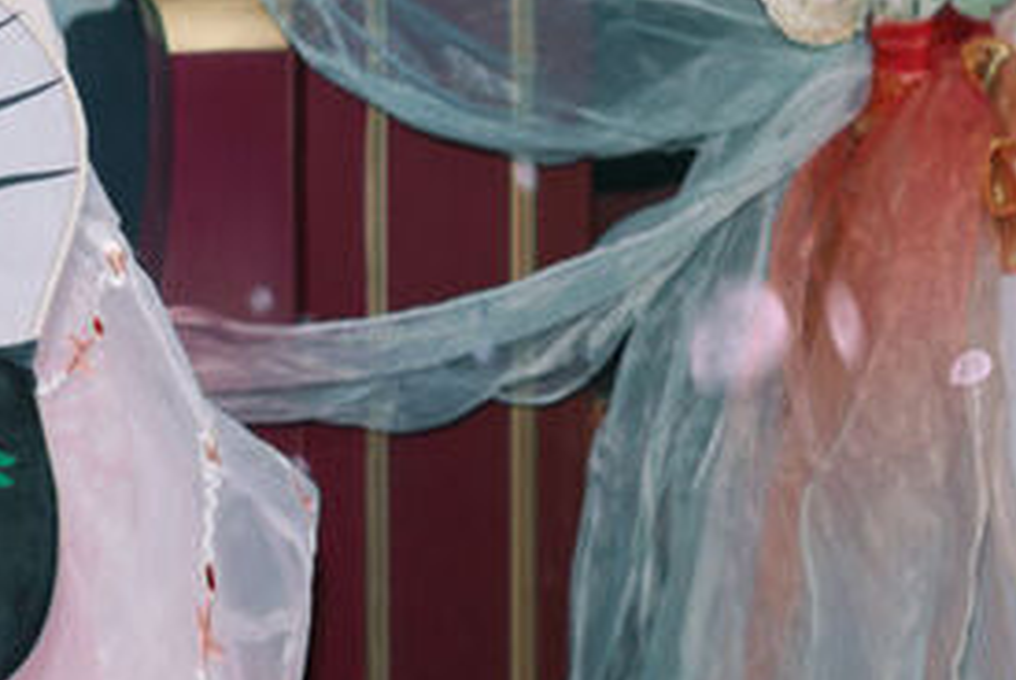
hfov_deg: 10.5
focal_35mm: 187
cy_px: -286
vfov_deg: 7.3
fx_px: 5283
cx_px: -587
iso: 100
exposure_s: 1/125
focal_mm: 50
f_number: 3.2
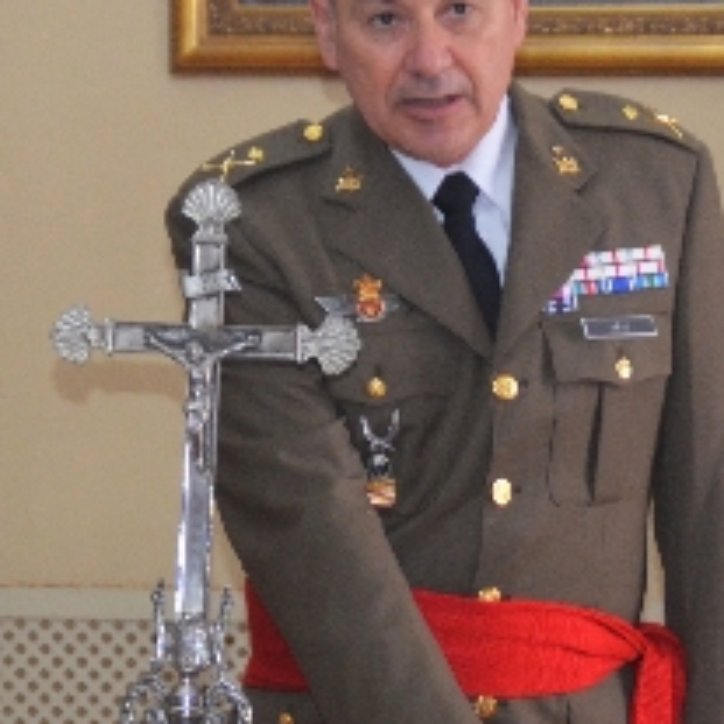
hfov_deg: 10.3
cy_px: 420
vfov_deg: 10.3
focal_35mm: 169
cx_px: 465
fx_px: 3999
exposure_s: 1/60
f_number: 5.3
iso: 1600
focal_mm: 68
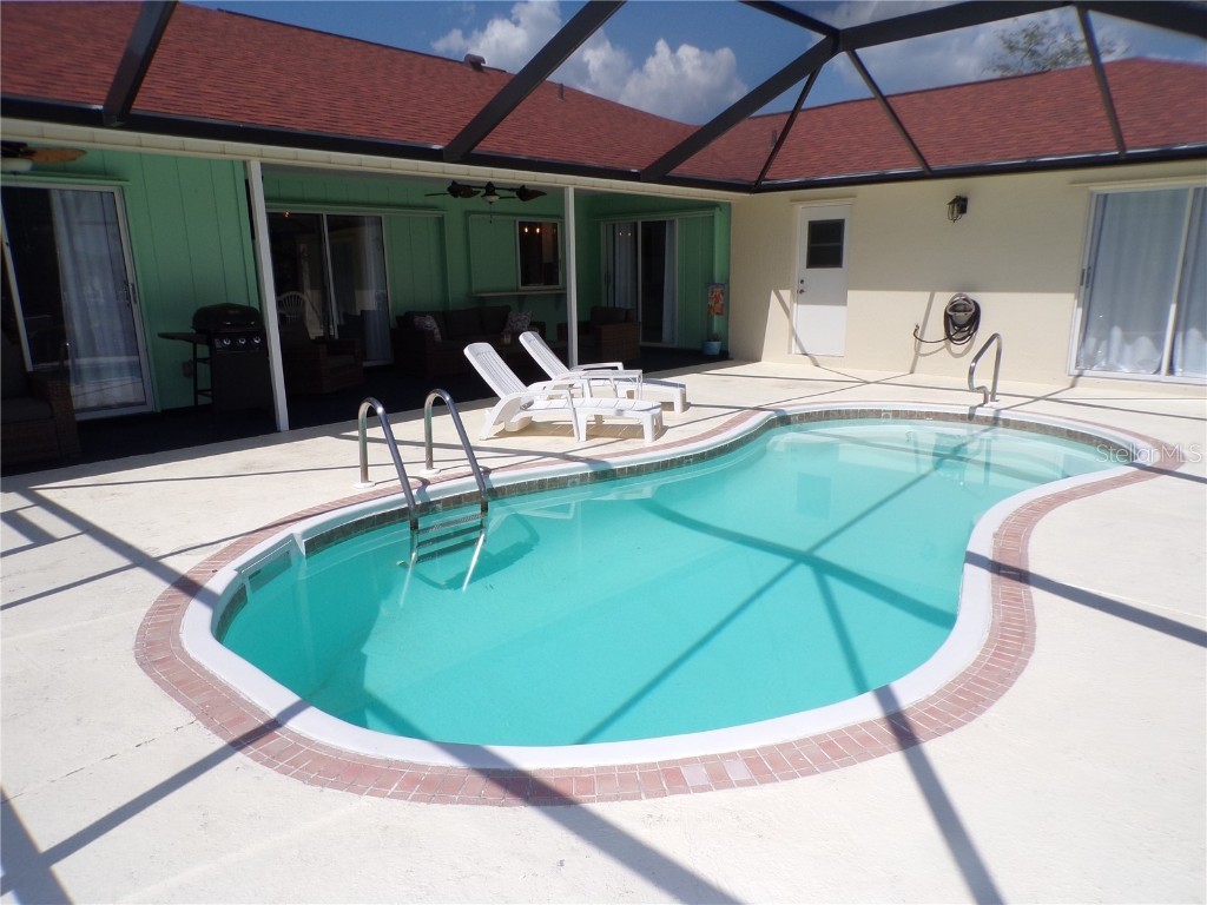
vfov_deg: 56.8
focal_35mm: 24
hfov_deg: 71.6
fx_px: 837
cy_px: 452
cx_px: 604
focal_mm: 4.3
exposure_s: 1/450
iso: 80
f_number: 5.8
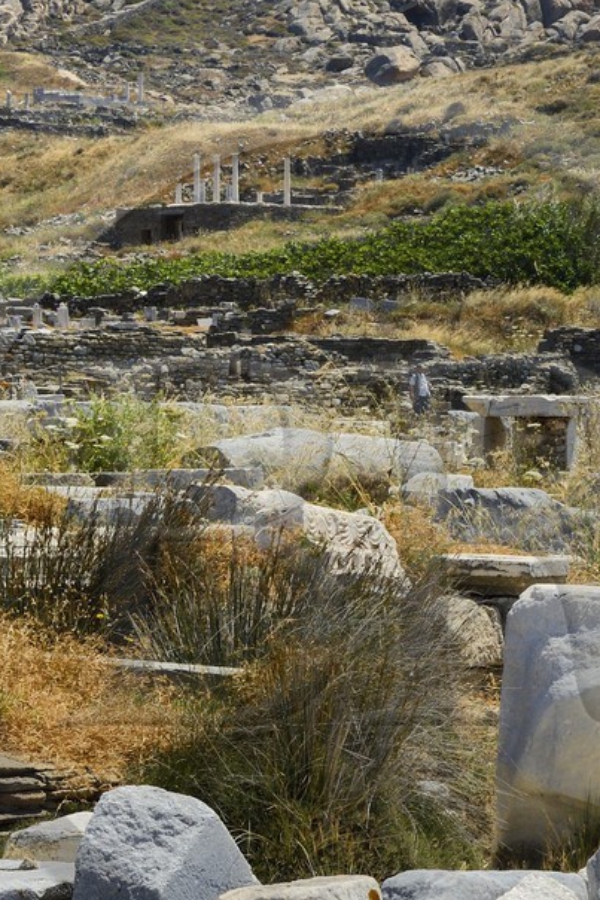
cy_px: 544
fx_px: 4627
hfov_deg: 7.4
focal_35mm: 185
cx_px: 373
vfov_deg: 11.1
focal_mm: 70
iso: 200
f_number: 14
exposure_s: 1/320
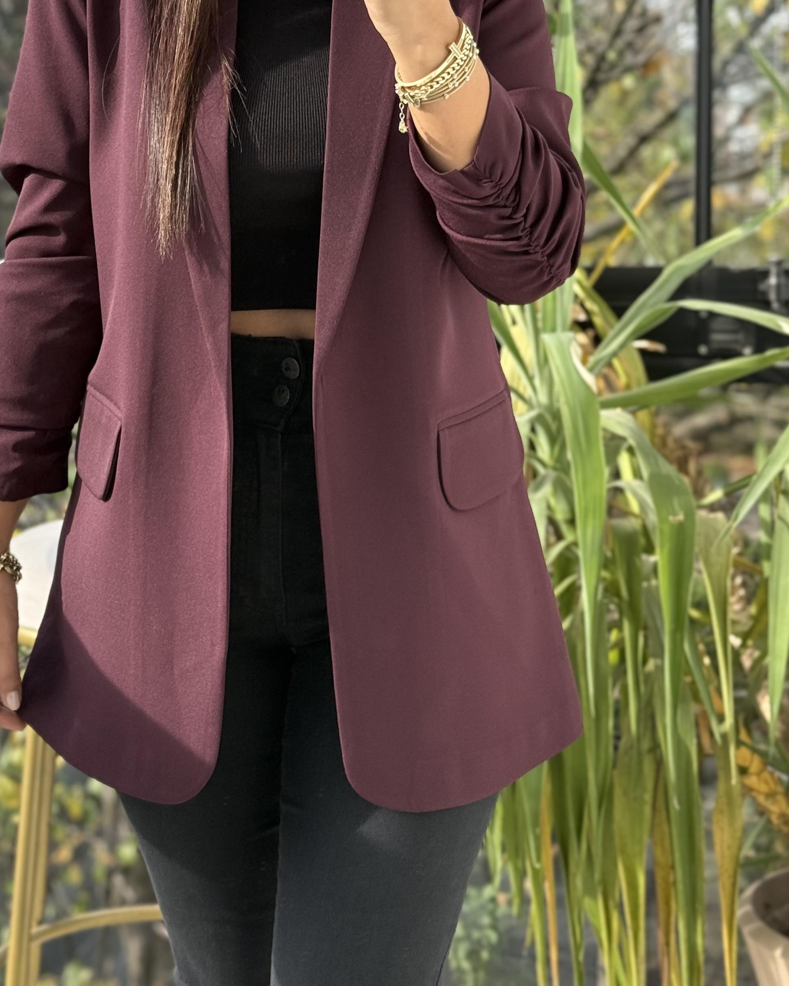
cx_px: 342
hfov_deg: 19.9
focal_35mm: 77
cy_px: 246
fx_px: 2247
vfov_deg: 24.5
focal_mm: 6.76
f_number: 1.78
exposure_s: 1/557
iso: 80
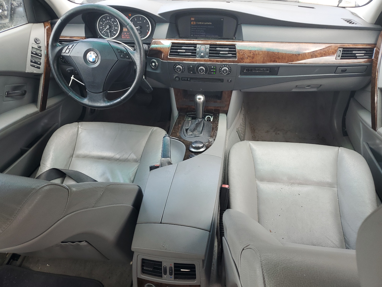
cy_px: 144
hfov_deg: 67.3
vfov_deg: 53.1
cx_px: 191
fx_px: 287
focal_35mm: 26
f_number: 1.5
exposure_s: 1/179
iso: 50
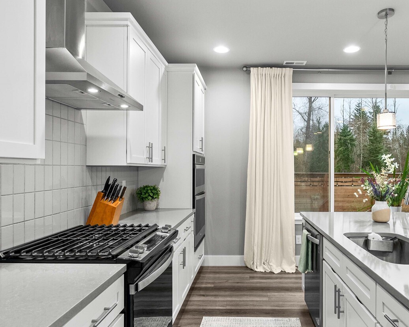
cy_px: 177
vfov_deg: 60.8
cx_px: 246
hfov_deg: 71.8
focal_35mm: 23
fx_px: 278
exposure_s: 1/5
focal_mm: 15
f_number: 7.1
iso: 1000
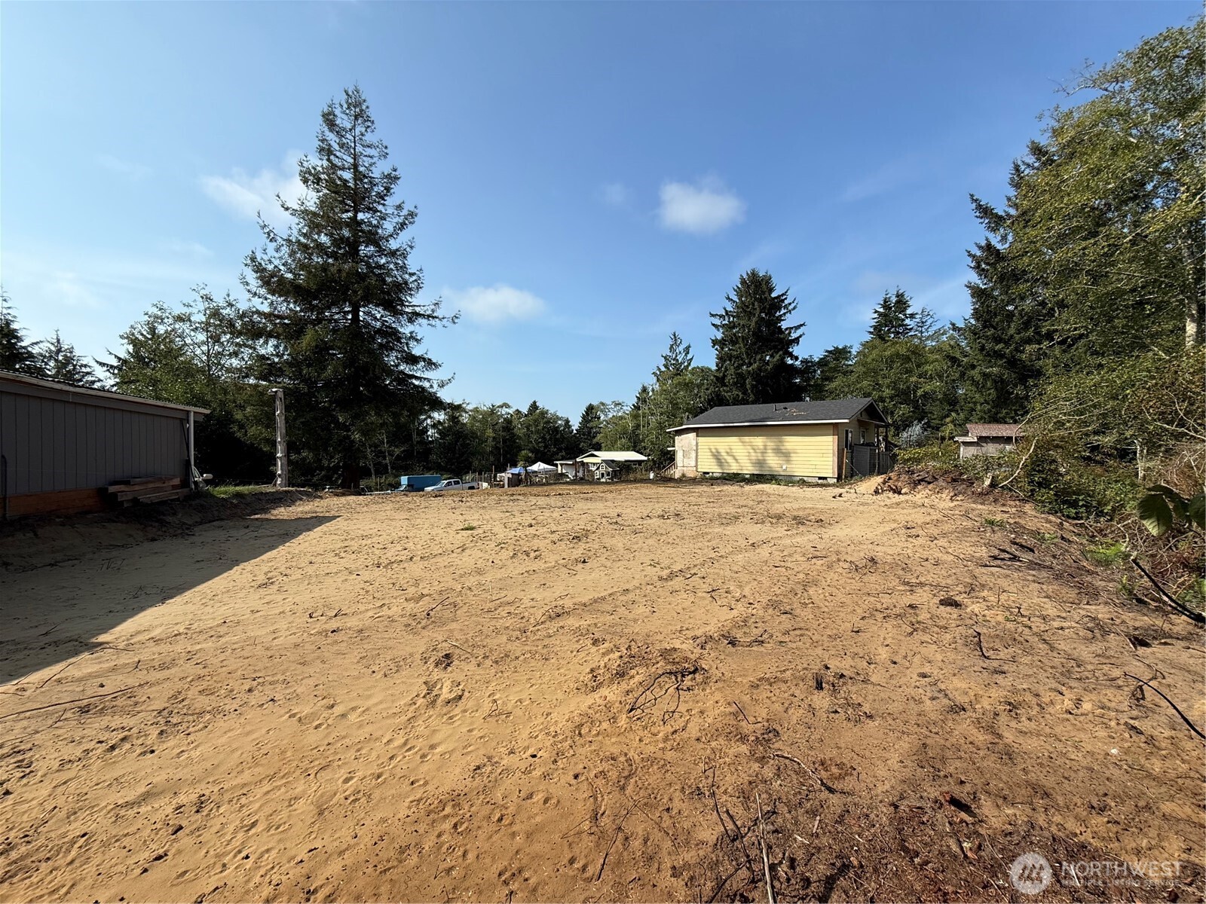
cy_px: 452
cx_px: 603
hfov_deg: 102.1
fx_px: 488
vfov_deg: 85.7
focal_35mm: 14
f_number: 2.2
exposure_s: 1/1961
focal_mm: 2.22
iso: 50
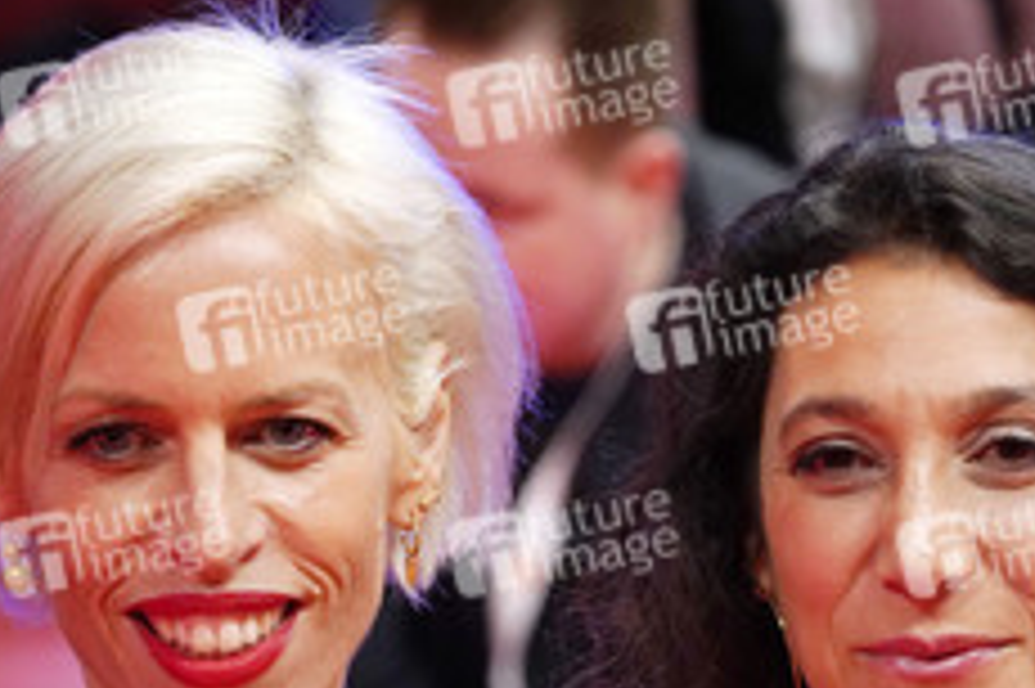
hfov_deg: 5.3
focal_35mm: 392
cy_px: 657
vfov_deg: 3.5
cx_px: 623
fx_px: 11262
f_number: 5.6
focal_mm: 200
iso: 3200
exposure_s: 1/200
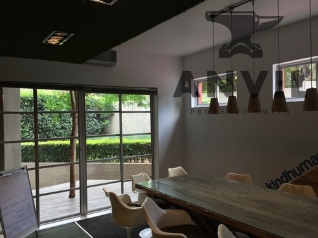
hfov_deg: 61.7
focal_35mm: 29
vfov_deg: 48.2
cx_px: 159
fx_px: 266
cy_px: 119
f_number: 2.2
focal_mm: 4.15
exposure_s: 1/33
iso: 32
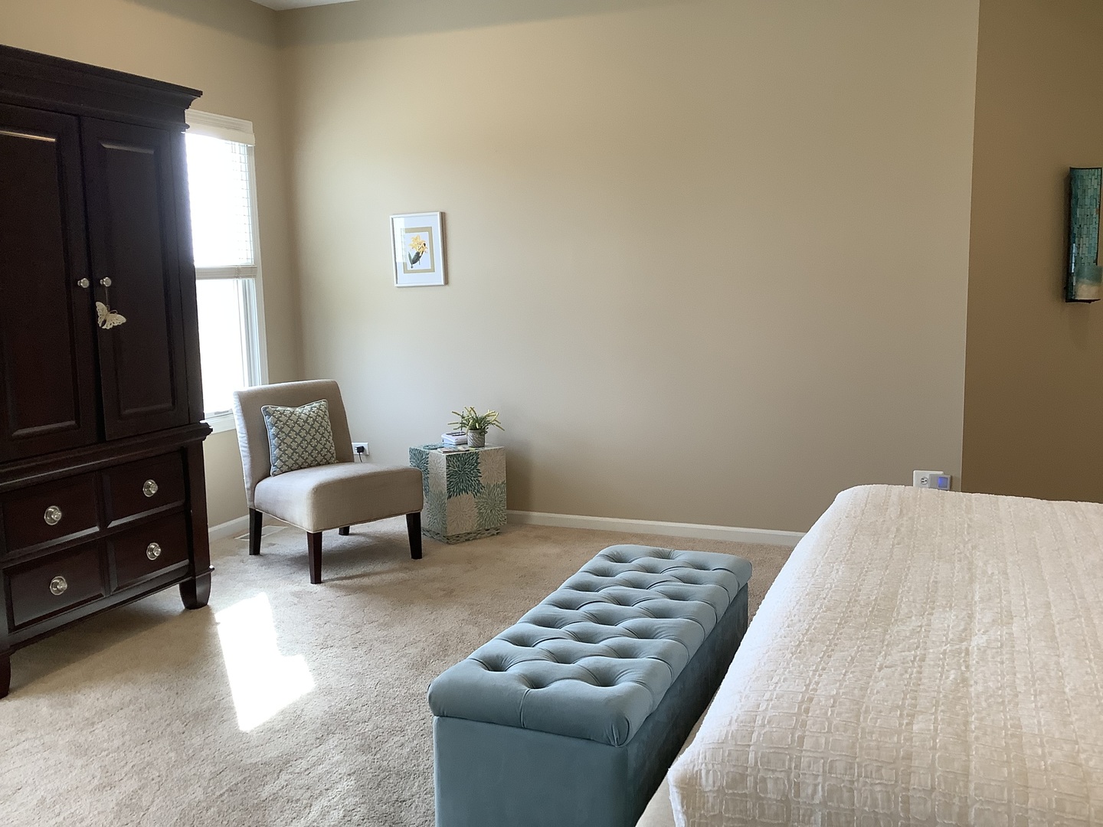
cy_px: 414
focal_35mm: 31
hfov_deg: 58.4
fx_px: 988
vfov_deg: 45.4
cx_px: 552
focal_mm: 3.3
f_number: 2.4
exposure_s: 1/60
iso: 80
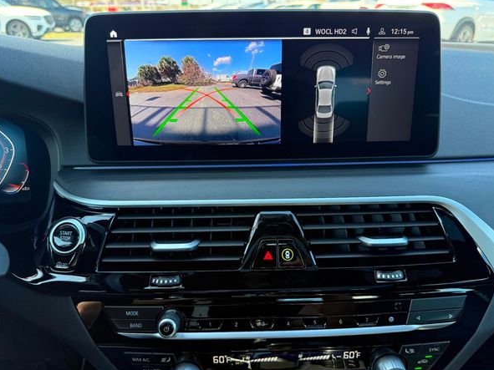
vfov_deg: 53.0
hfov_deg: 67.3
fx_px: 371
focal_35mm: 26
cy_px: 191
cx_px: 252
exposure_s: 1/295
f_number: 1.78
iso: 200
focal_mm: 6.76
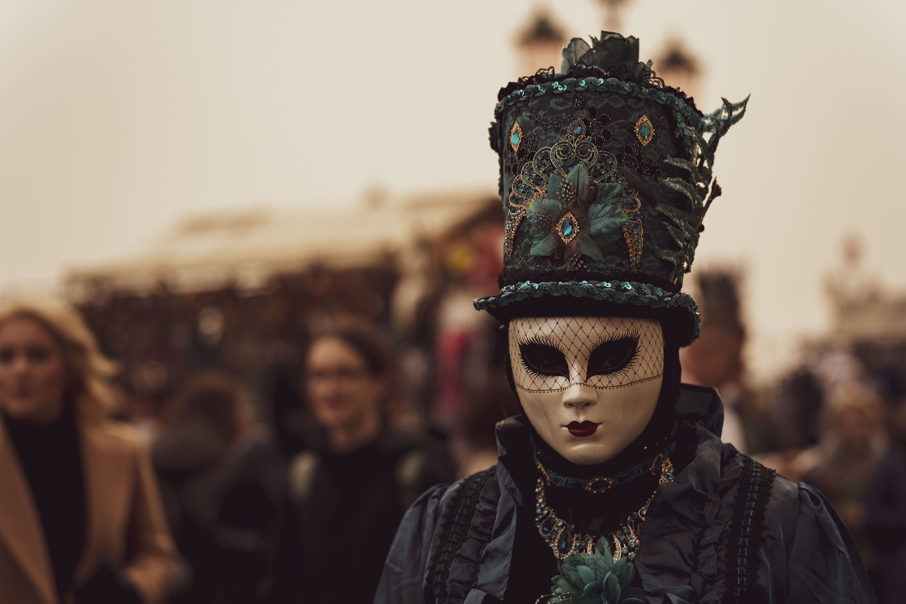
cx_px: 453
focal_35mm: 97
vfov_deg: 14.1
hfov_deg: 21.0
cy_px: 302
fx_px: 2441
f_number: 2.8
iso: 100
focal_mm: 97
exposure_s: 1/250
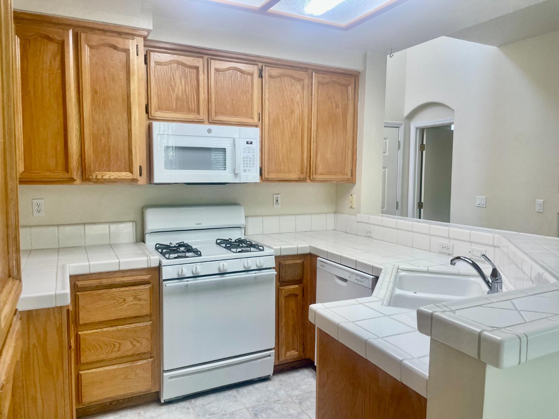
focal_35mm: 26
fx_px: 420
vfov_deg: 53.1
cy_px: 210
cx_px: 280
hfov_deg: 67.3
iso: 80
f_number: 1.6
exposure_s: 1/120
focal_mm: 4.2
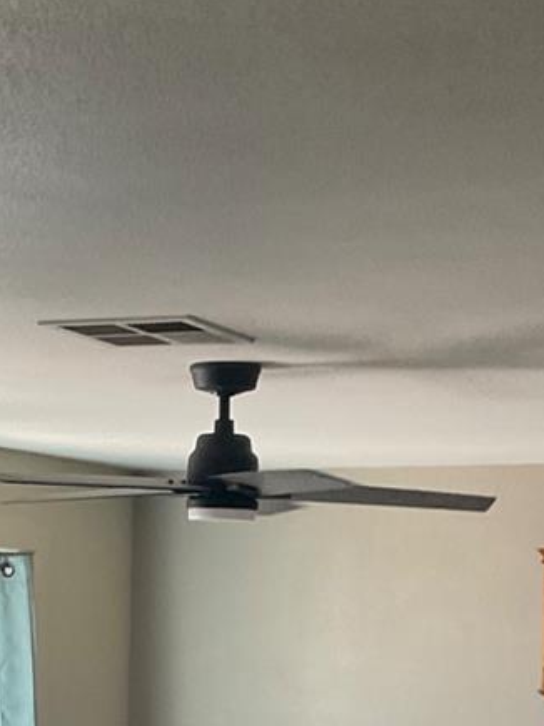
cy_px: 910
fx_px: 2096
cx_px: 186
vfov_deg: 18.4
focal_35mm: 100
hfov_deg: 14.8
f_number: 1.8
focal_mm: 3
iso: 100
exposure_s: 1/60
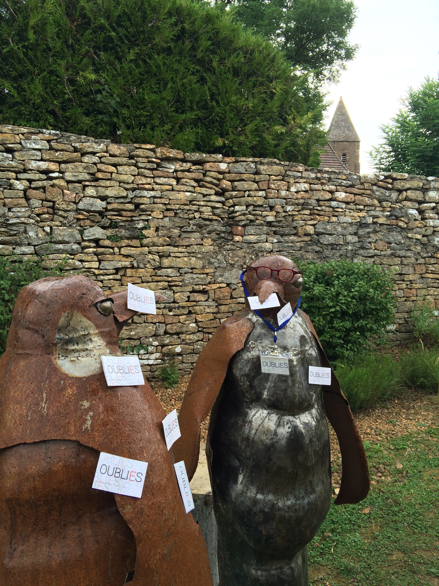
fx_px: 490
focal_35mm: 29
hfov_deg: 48.2
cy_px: 293
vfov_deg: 61.7
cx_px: 220
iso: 32
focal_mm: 4.15
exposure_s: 1/256
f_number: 2.2
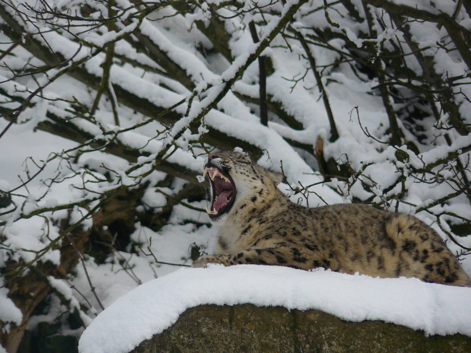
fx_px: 5443
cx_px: 236
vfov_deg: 3.7
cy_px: 176
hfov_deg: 5.0
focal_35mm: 400
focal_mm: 66.7
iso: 100
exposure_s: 1/800
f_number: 4
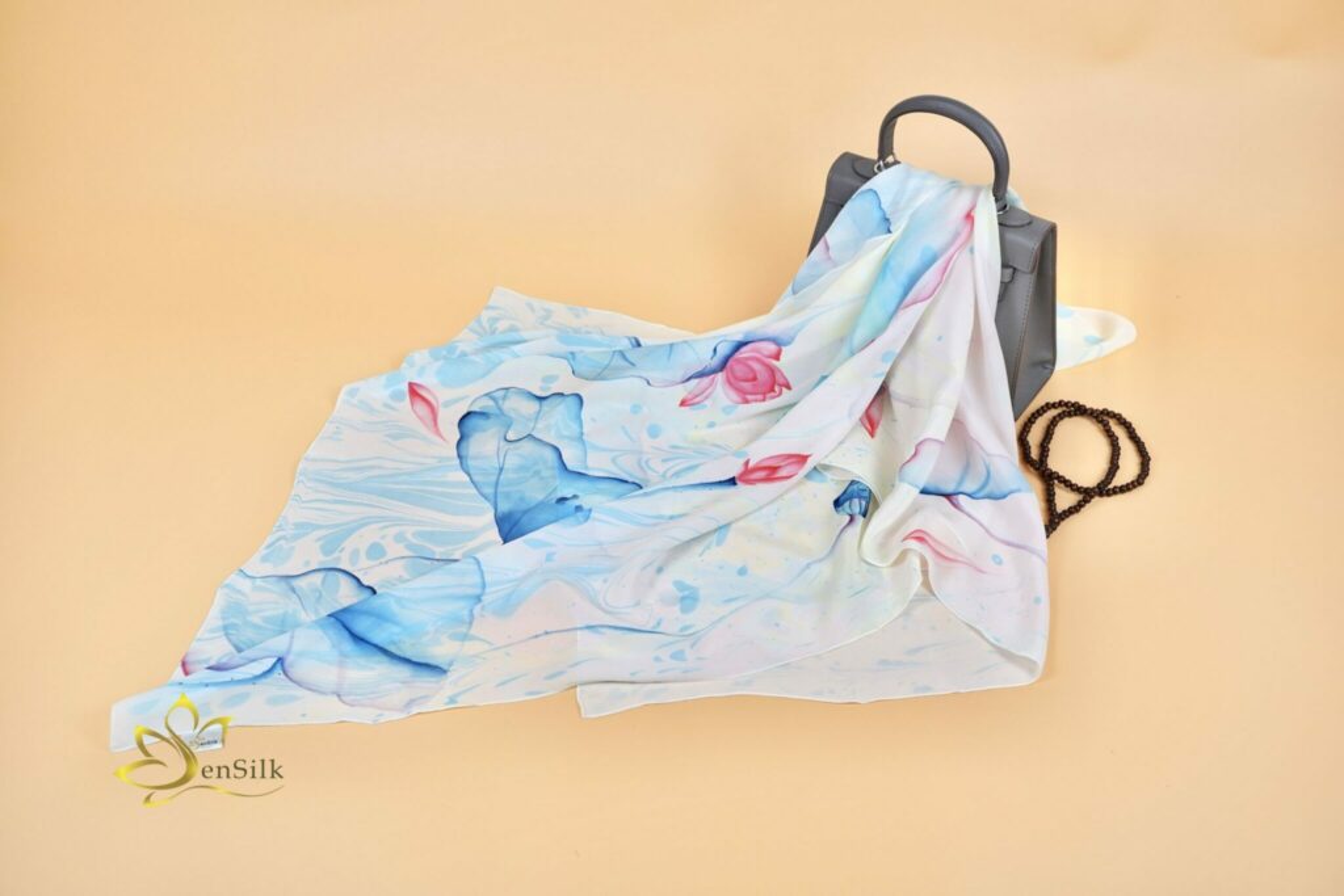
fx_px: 1269
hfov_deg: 55.8
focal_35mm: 34
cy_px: 448
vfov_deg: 38.9
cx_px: 672
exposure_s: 1/400
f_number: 4
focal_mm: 34
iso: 400
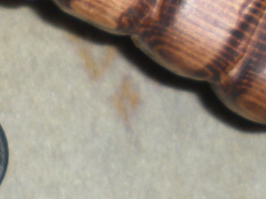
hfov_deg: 8.7
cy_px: 24
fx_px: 1737
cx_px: -22
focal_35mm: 226
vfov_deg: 6.6
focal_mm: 6.3
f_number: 3.5
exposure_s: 1/60
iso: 64
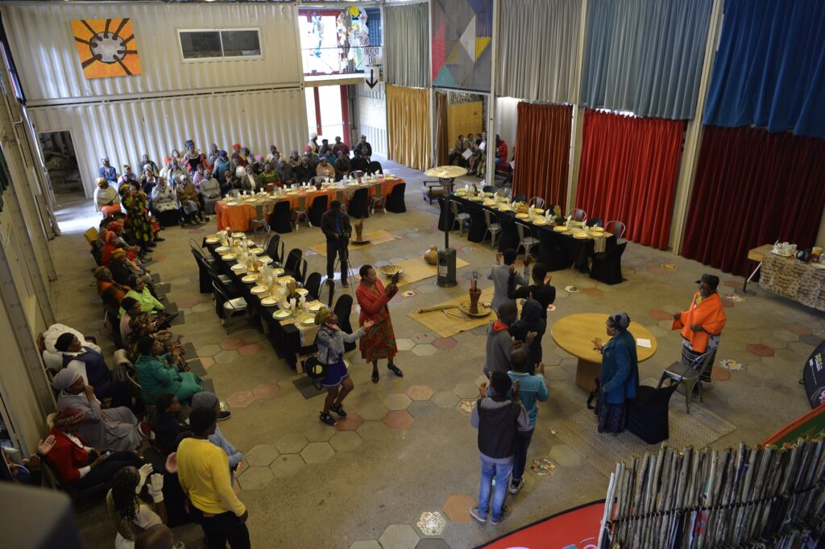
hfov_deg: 73.8
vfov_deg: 53.1
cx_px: 412
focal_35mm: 24
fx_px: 550
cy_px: 274
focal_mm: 24
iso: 1250
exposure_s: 1/160
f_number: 3.2
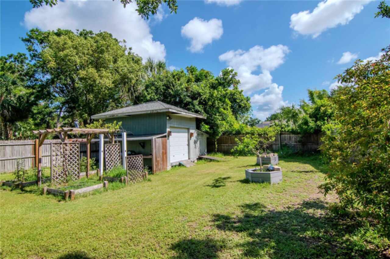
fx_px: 195
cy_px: 130
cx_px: 195
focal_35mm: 18
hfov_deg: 90.0
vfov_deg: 67.3
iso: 800
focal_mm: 12
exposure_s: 1/640
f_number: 13
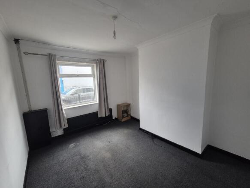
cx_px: 125
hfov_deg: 106.2
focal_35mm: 13
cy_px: 94
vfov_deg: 89.9
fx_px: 94
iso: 200
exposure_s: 1/50
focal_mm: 2.2
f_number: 2.2
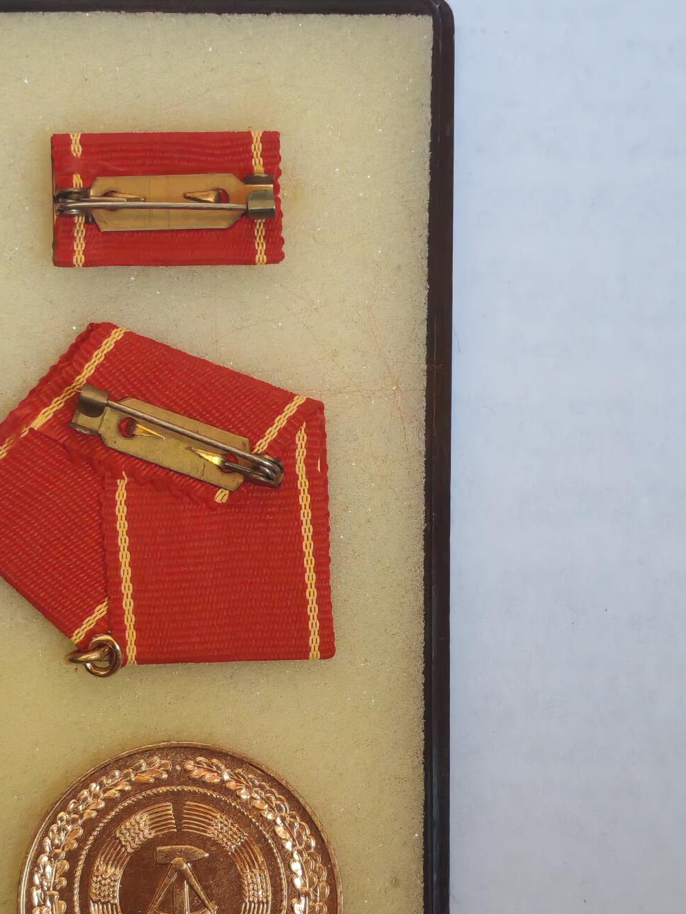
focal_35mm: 94
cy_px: 536
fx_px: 2483
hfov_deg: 15.7
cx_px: 218
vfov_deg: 20.8
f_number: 1.95
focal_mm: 5.52
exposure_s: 1/33
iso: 640
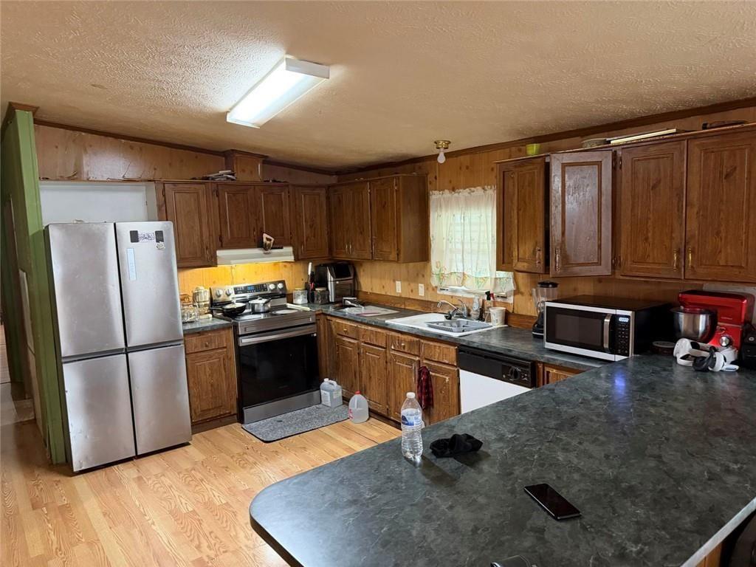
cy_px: 284
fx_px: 524
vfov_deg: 56.8
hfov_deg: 71.6
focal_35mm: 24
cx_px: 378
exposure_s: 1/60
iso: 800
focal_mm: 6.76
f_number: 1.78
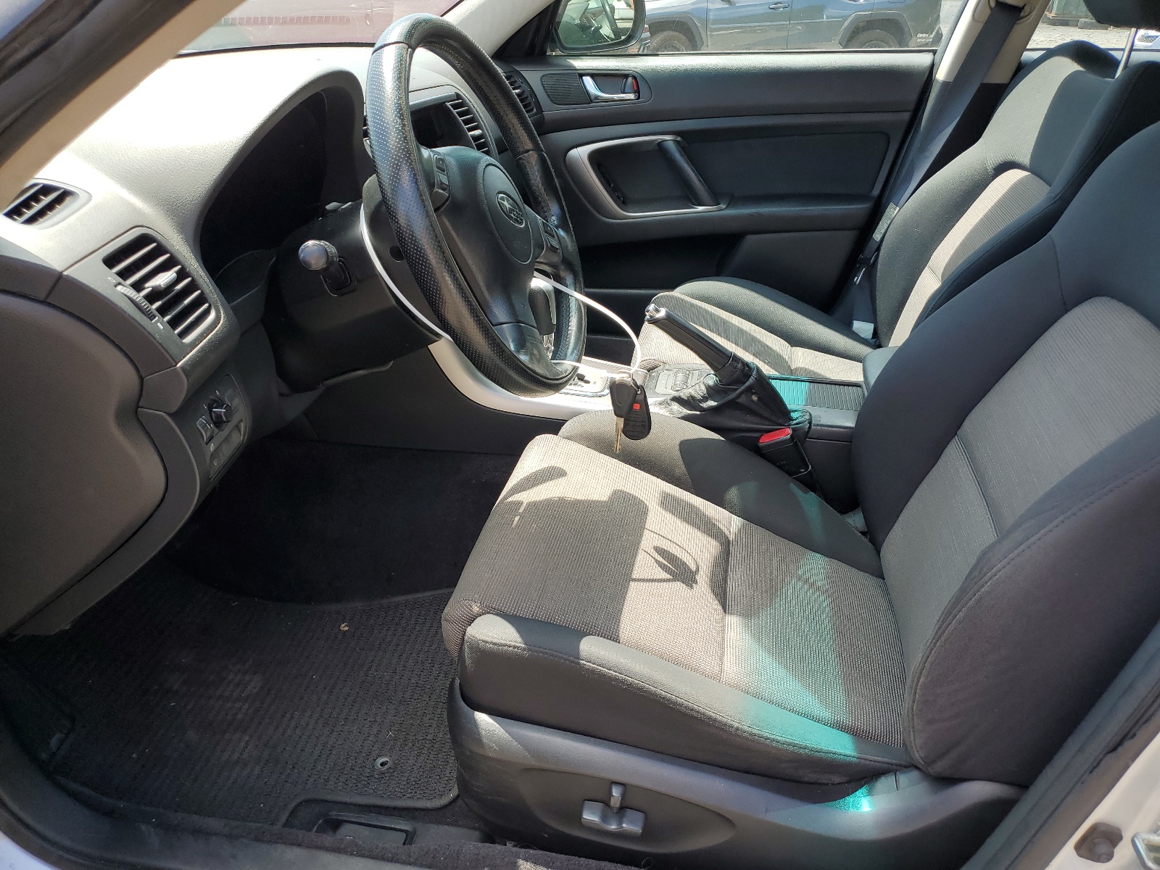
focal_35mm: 26
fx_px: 871
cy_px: 435
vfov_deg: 53.1
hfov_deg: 67.3
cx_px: 580
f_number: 1.5
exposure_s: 1/500
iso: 50
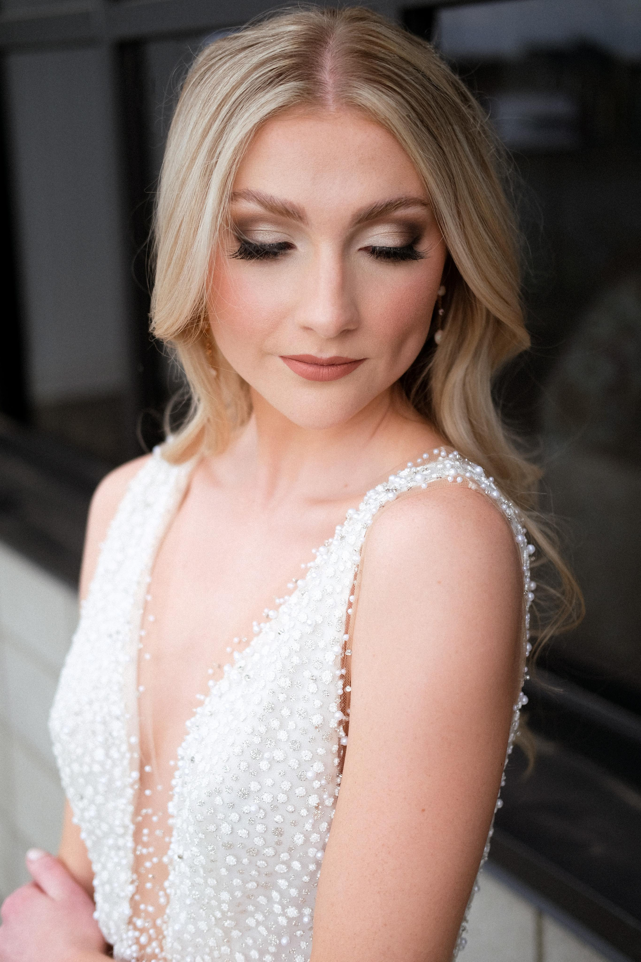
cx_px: 320
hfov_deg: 25.5
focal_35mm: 53
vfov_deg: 37.5
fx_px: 1415
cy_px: 481
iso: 160
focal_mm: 35
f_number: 2
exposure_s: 1/2400
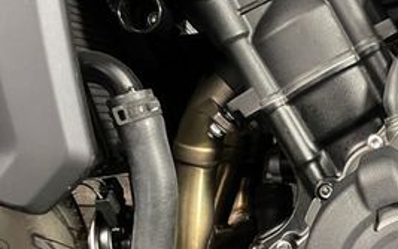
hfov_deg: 28.4
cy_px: 177
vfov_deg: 19.6
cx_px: 429
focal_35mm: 66
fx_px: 716
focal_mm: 4.2
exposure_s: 1/25
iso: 500
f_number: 1.6
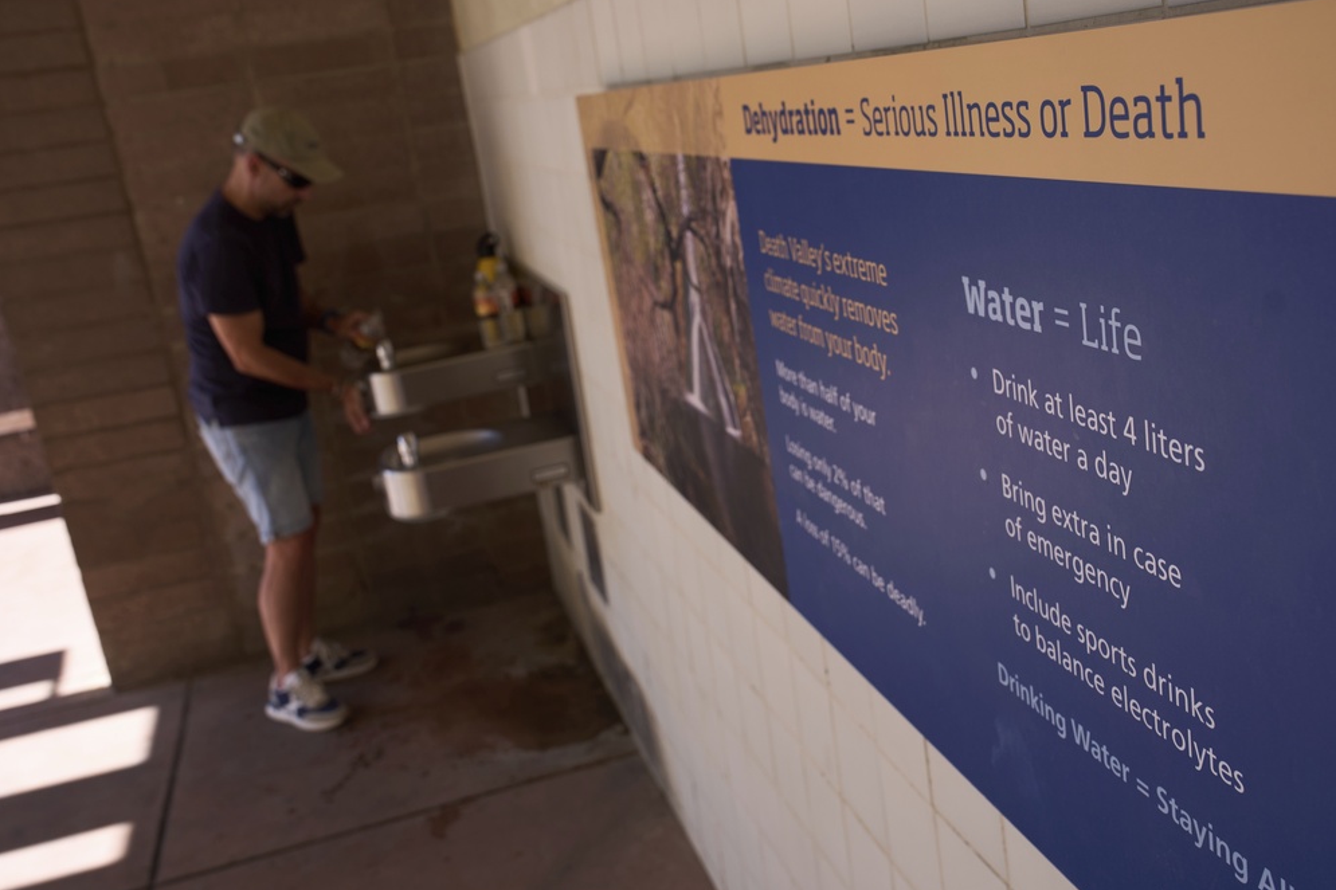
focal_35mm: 35
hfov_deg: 54.4
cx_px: 682
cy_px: 440
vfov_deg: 37.8
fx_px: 1299
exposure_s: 1/320
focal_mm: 34
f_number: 5.6
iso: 250
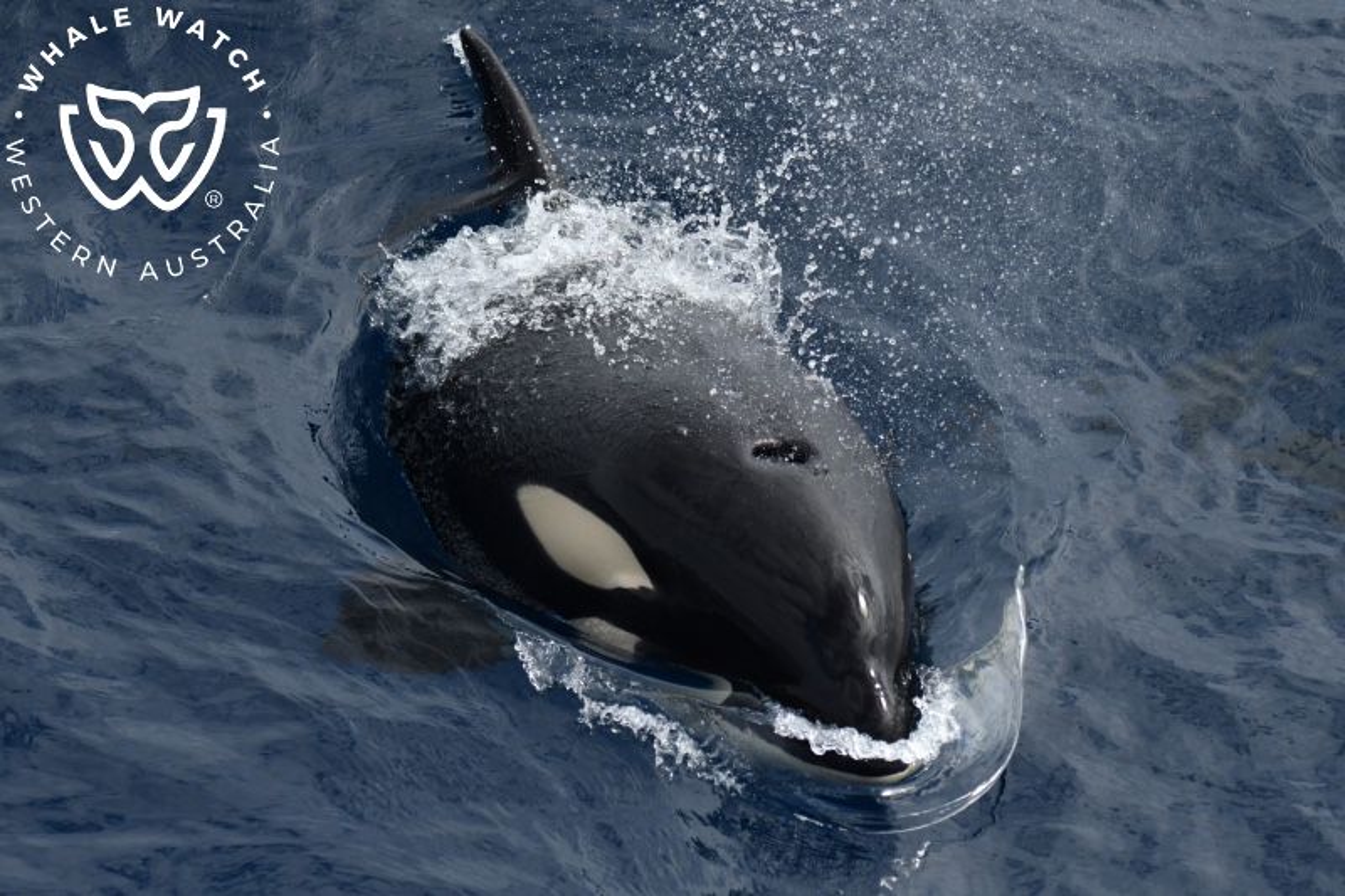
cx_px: 672
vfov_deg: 8.9
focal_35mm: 155
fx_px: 5789
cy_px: 448
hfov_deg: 13.3
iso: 1400
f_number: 5.6
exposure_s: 1/8000
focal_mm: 155
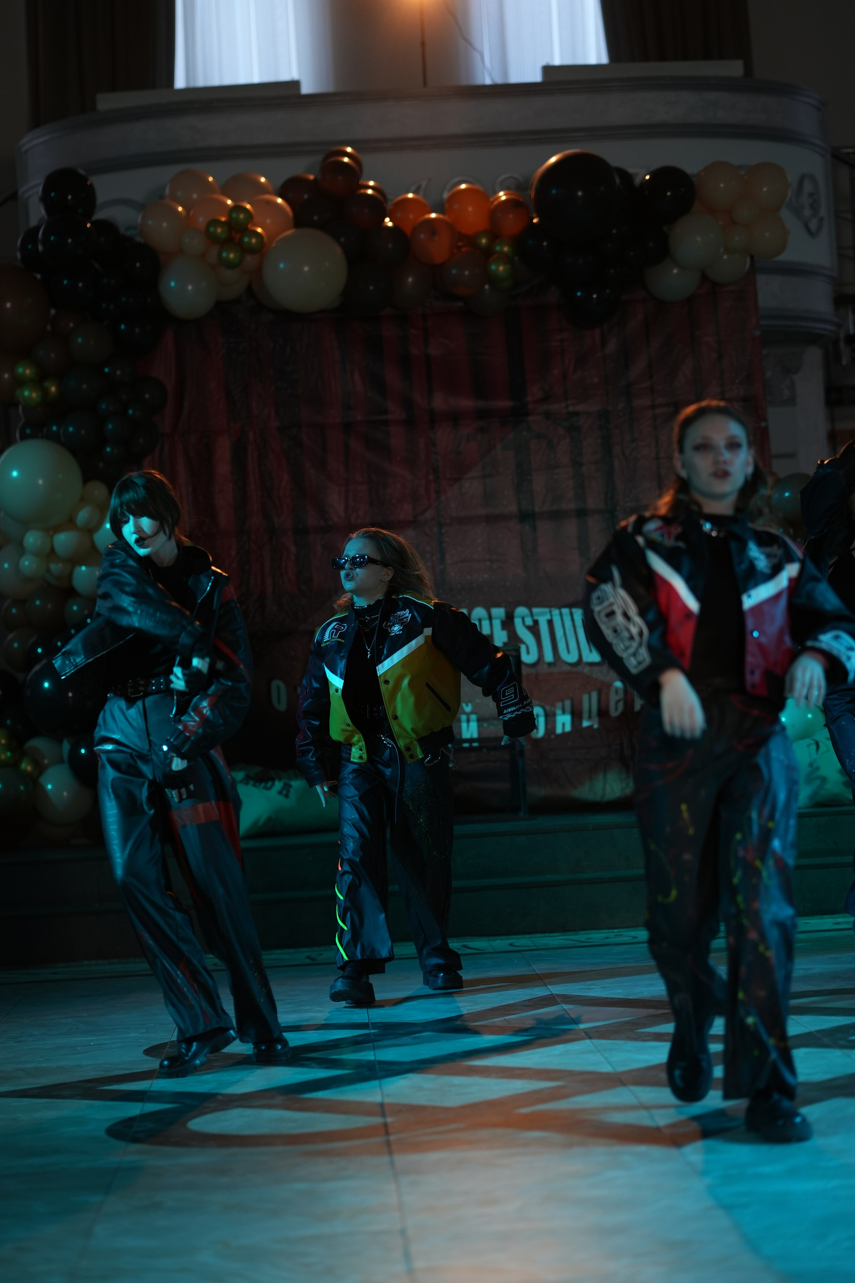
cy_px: 642
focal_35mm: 85
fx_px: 3028
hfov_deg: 16.1
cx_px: 428
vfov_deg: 23.9
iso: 800
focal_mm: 85
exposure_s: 1/400
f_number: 2.2
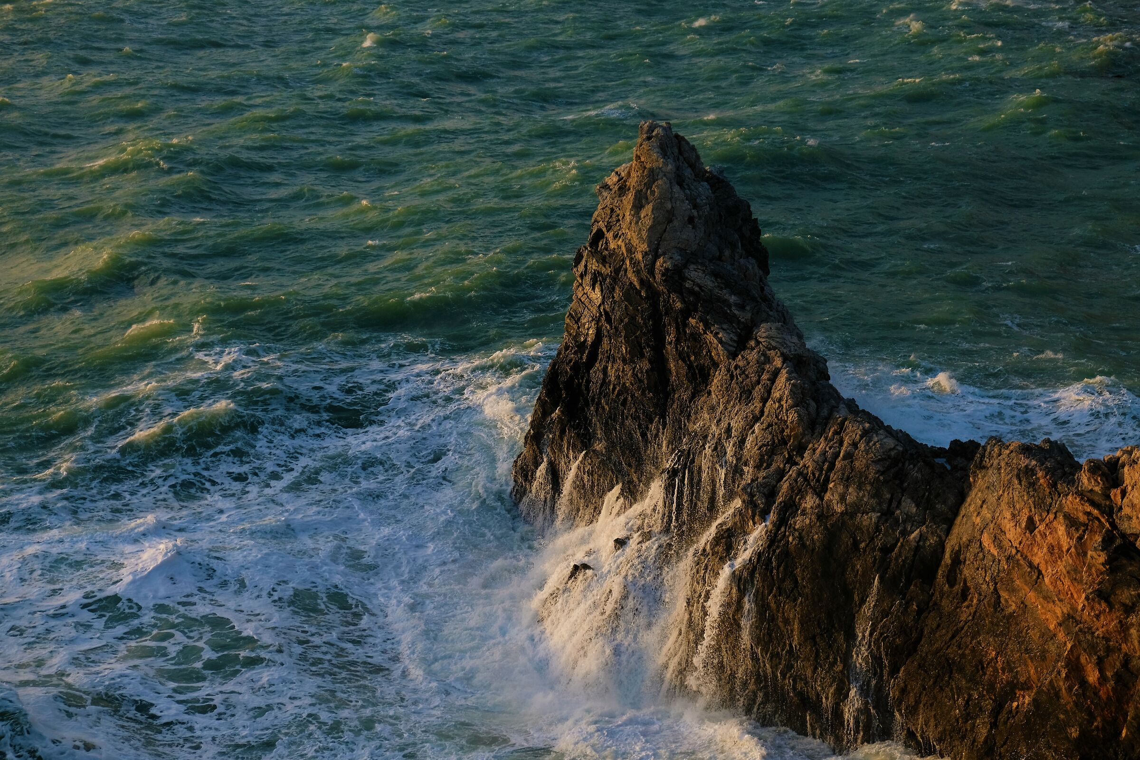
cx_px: 570
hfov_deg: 36.9
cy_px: 380
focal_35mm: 54
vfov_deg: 25.1
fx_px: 1710
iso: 320
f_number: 4
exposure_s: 1/1000
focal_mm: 35.8
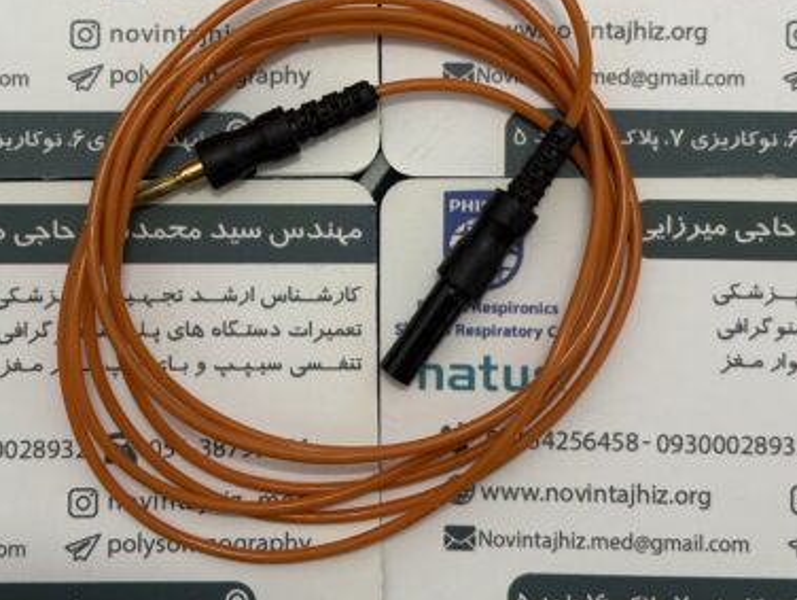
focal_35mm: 76
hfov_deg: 25.6
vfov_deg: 19.3
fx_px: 1752
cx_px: 343
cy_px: 175
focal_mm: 5.96
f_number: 1.6
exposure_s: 1/50
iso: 50
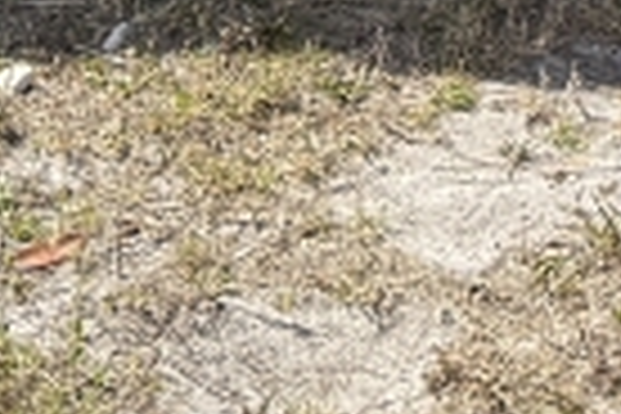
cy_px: -1062
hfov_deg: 10.4
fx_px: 3363
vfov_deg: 6.2
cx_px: 662
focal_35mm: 195
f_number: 1.78
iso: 100
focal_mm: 6.76
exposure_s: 1/3953
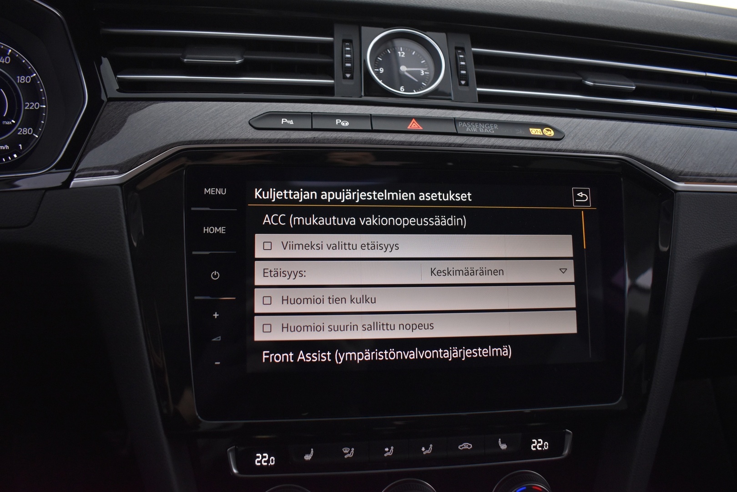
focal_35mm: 27
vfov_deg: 47.9
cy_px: 246
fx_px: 553
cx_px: 368
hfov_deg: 67.4
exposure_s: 1/30
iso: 1400
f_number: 3.5
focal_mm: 18
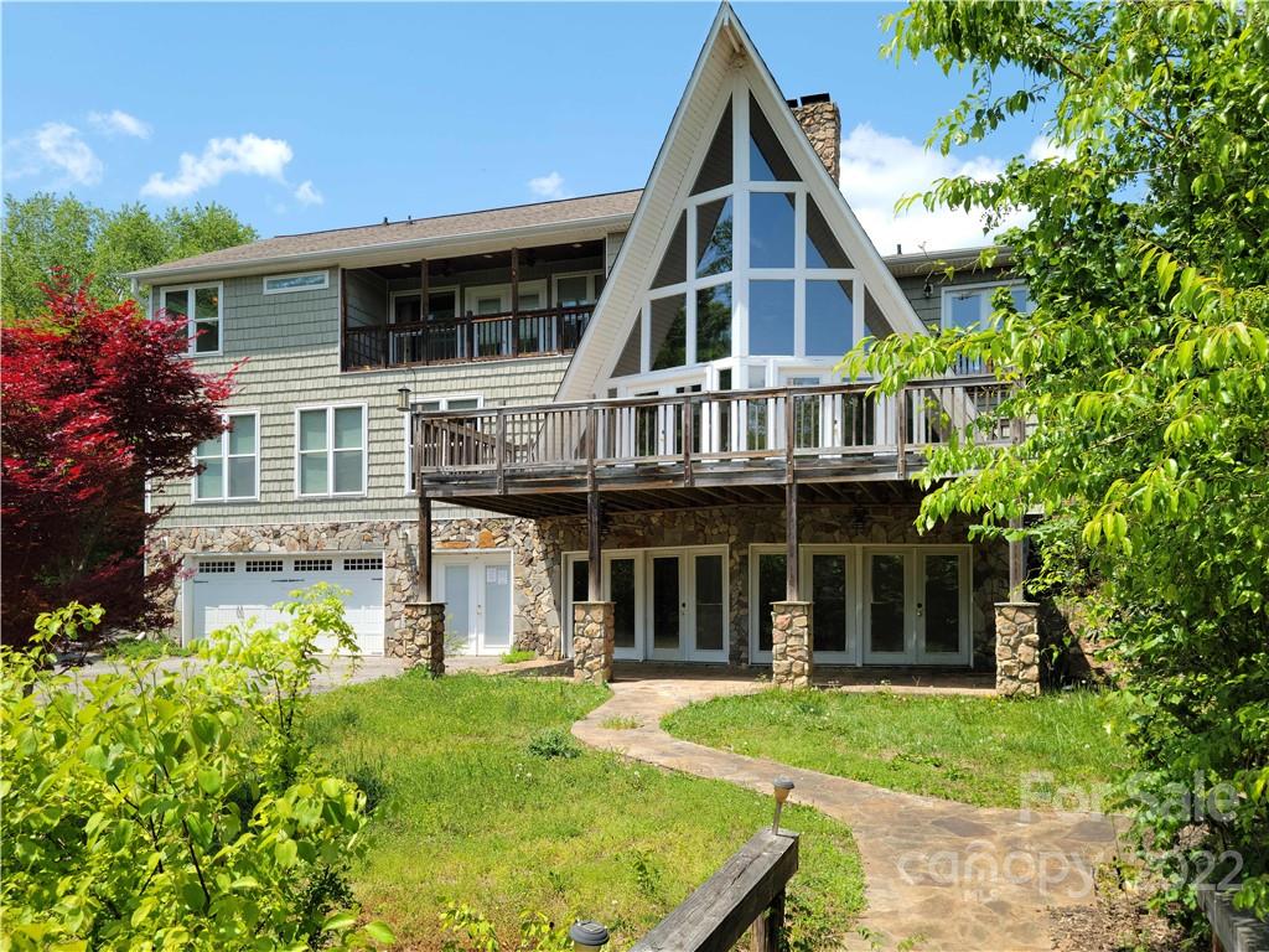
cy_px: 476
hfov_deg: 63.4
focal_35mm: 28
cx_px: 634
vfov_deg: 49.7
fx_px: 1026
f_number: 2
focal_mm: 5.9
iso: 25
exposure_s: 1/545
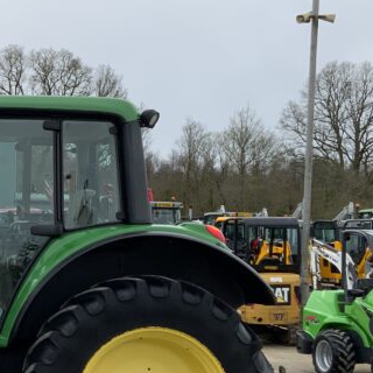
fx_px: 1000
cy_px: 218
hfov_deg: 20.4
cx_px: -15
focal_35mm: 82
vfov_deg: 21.1
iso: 16
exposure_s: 1/1377
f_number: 1.8
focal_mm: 3
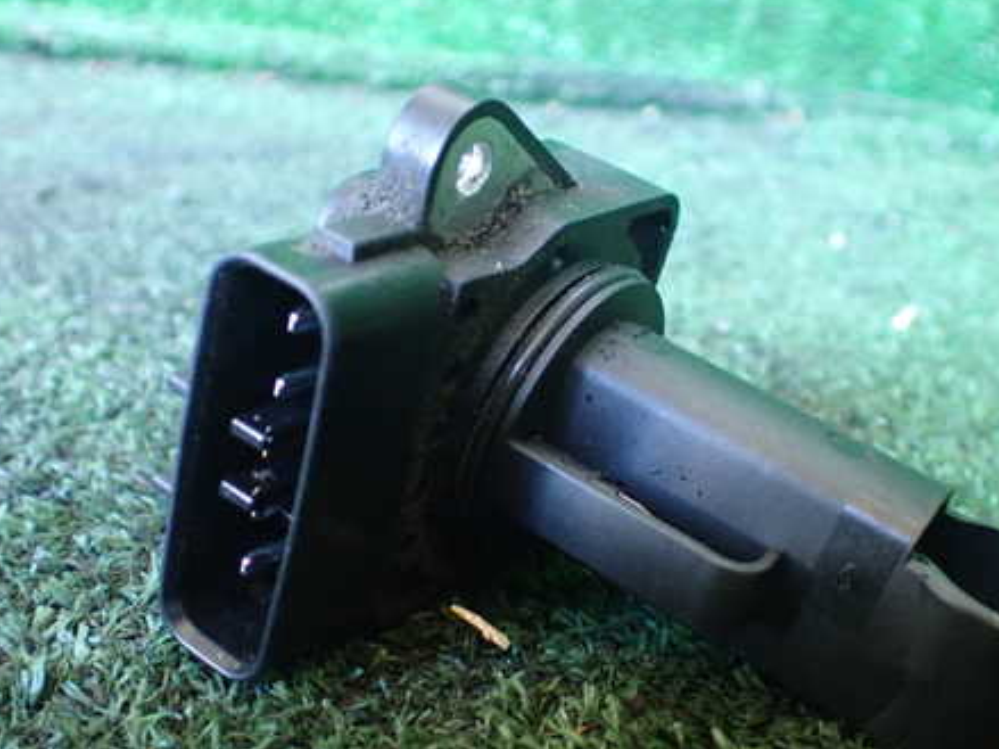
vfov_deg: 35.1
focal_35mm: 41
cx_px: 610
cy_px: 410
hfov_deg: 45.5
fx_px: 1183
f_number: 2.3
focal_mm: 5.4
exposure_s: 1/30
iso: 800
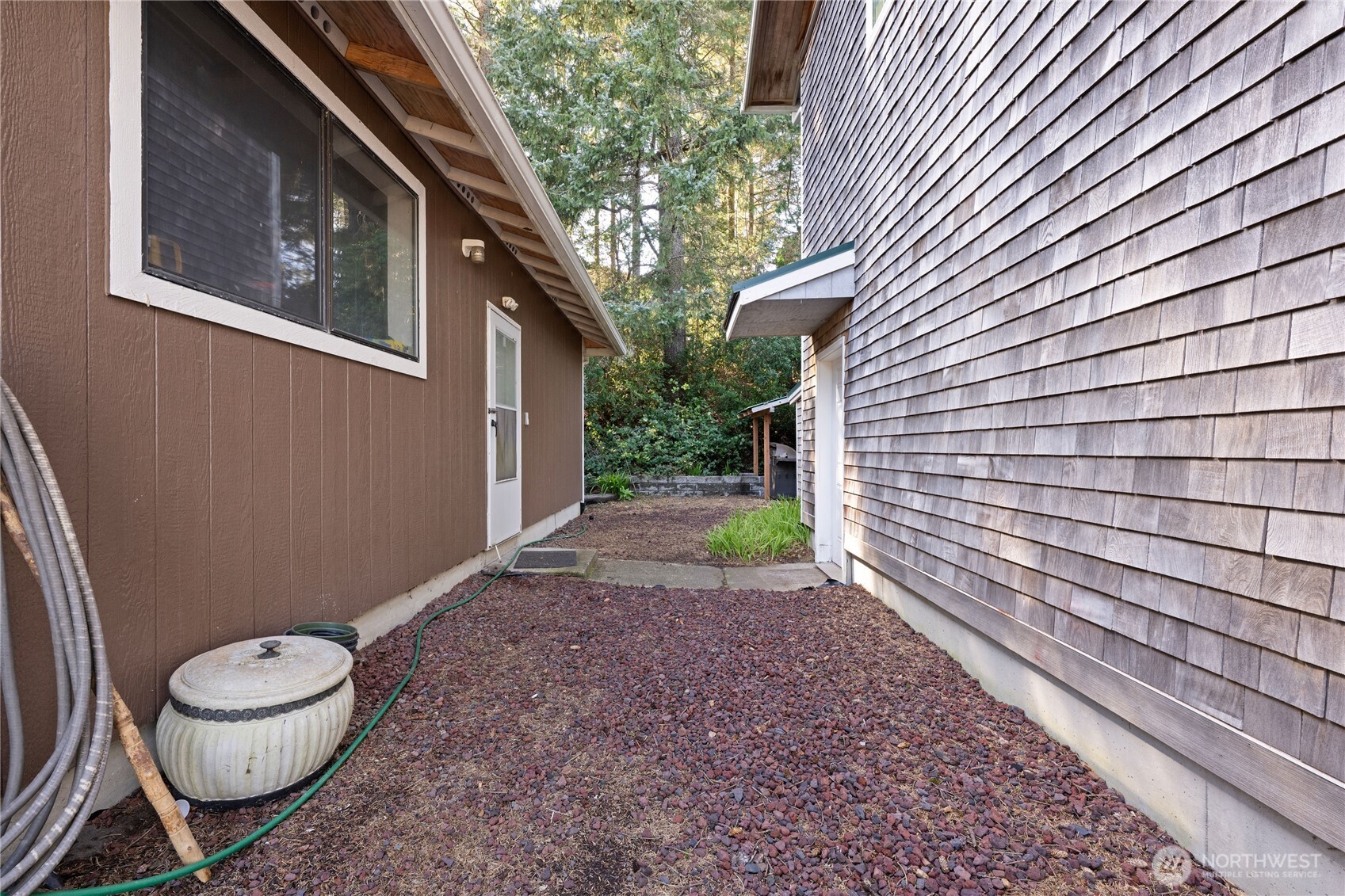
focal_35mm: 15
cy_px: 448
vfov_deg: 77.3
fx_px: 560
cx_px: 672
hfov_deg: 100.4
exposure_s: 1/20
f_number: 9
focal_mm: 15
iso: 400
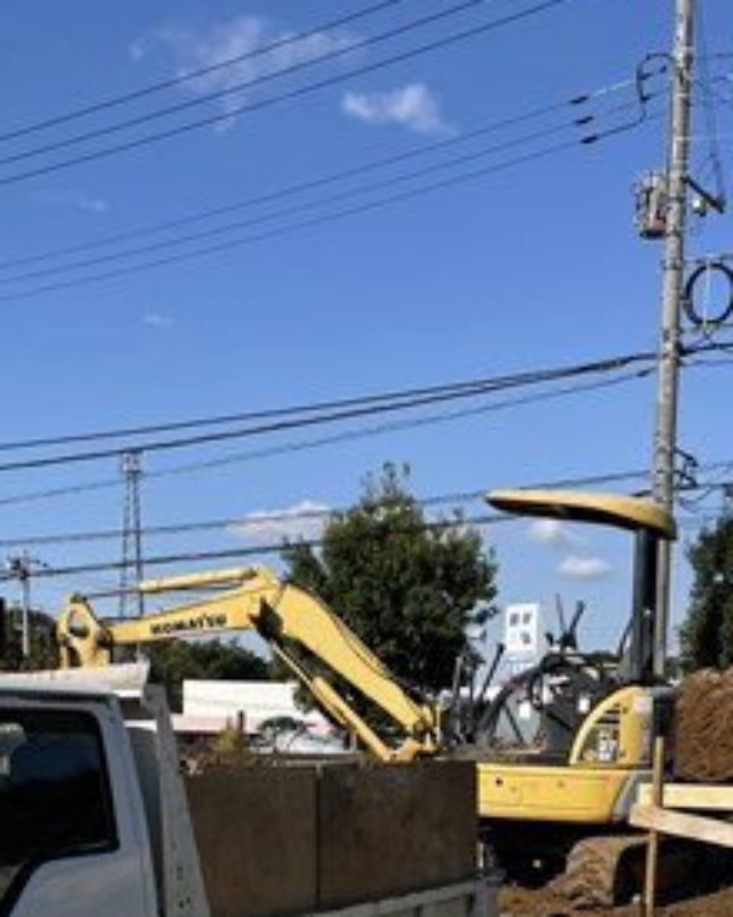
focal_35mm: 59
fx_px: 1600
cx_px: 363
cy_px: 967
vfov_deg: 29.3
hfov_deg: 25.8
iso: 32
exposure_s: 1/4651
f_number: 1.6
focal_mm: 4.2
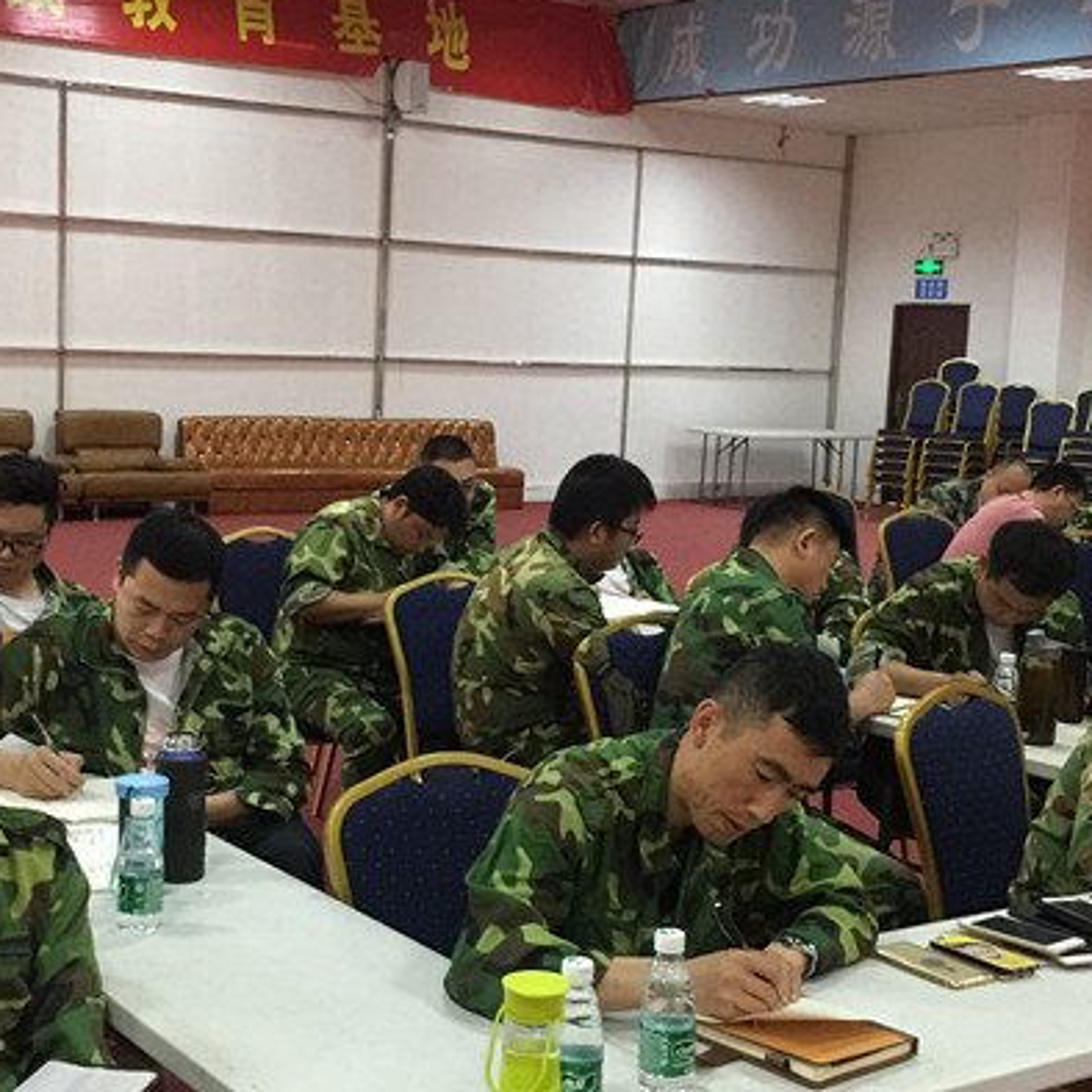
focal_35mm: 52
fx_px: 1856
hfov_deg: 32.7
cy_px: 571
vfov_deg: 32.8
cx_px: 474
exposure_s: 1/8
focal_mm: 4.15
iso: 160
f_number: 2.2
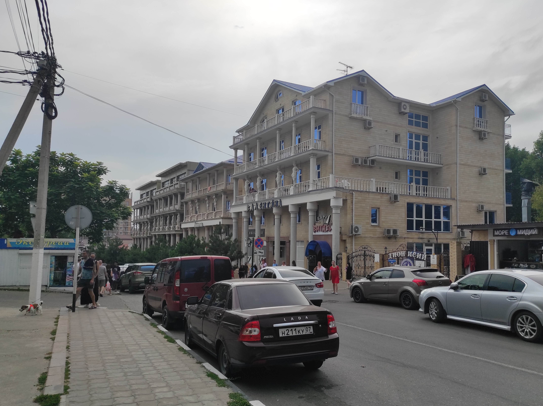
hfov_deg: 65.3
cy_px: 218
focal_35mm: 27
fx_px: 423
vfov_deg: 51.2
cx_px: 283
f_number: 1.89
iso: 100
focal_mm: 5.43
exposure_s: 1/4078
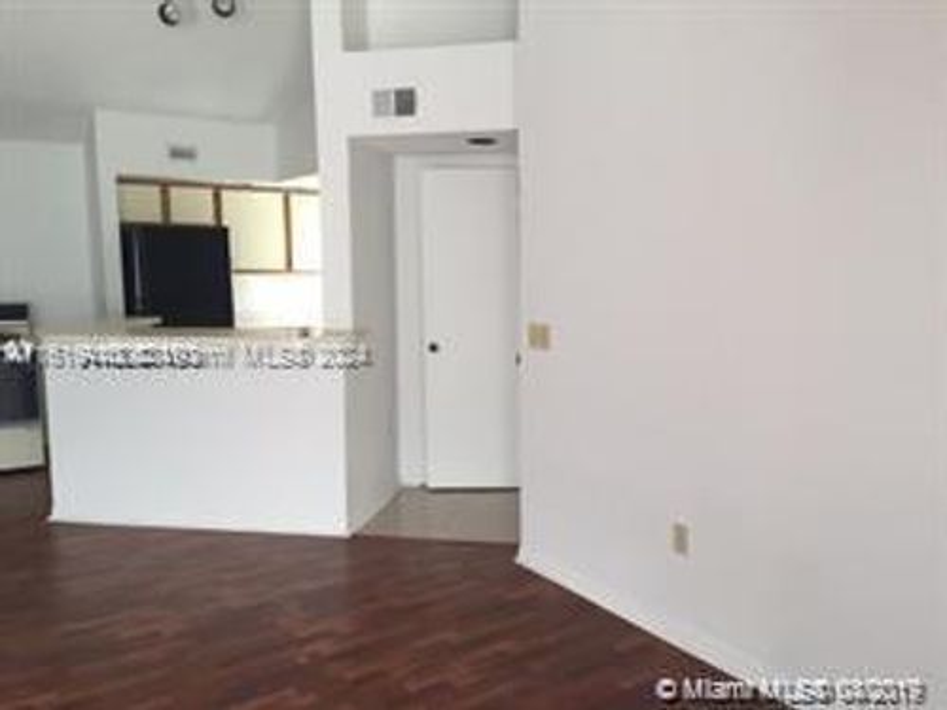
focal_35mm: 29
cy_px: 355
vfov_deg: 48.2
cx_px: 474
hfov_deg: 61.7
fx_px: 793
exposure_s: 1/40
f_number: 2.2
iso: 32
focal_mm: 4.15
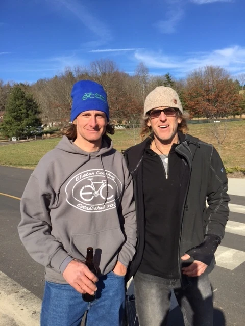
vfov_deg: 61.7
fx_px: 274
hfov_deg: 48.2
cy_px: 163
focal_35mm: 29
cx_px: 122
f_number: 2.2
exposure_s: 1/1721
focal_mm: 4.15
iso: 32
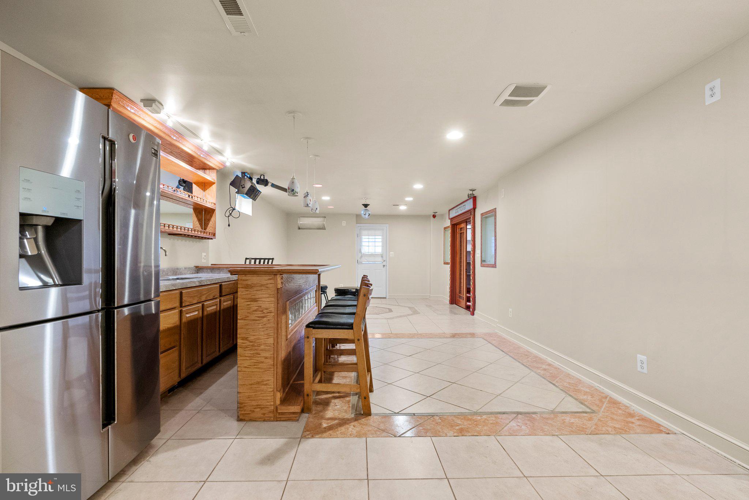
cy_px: 250
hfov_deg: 96.7
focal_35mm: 16
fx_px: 333
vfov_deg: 73.8
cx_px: 374
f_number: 8
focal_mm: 16
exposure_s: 1/4
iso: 500
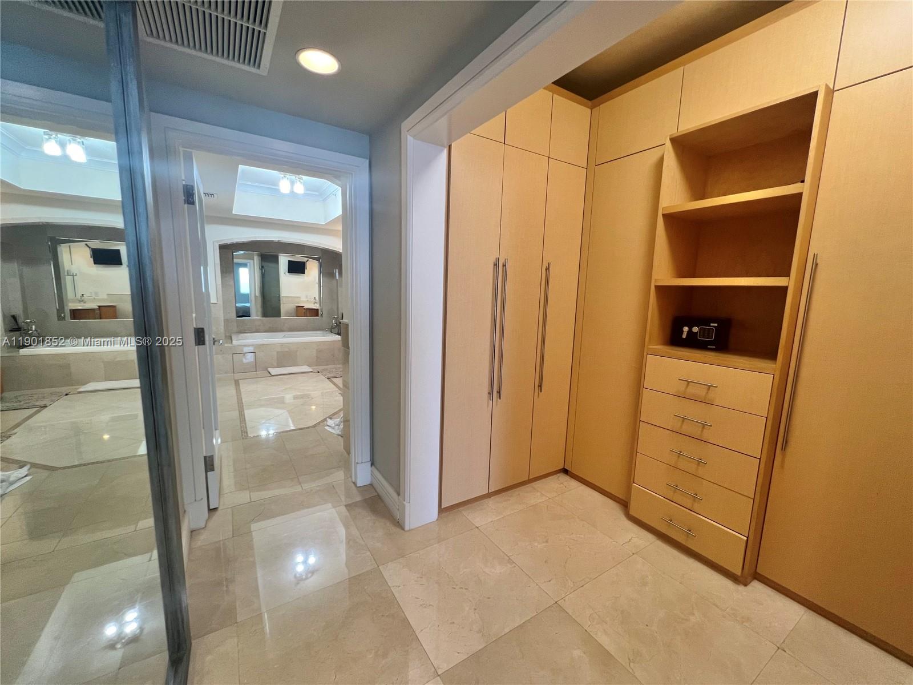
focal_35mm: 13
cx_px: 456
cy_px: 342
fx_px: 343
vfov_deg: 89.9
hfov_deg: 106.2
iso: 125
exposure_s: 1/60
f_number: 1.8
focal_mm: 1.57
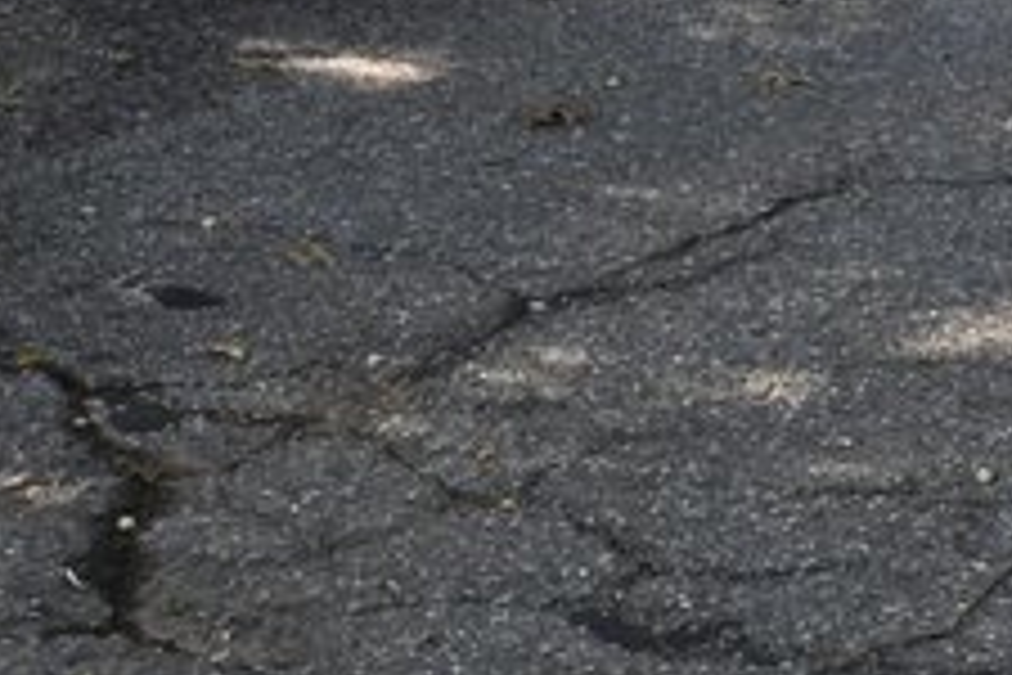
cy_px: -1361
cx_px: 897
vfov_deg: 6.8
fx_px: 5116
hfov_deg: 11.2
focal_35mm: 182
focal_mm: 24
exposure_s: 1/13
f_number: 22
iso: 320
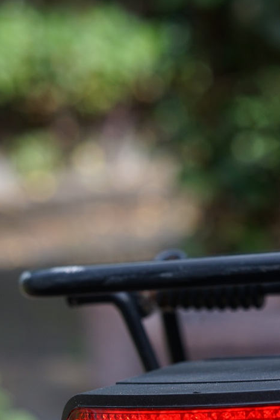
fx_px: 1506
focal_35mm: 129
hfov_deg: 10.5
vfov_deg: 15.3
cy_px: 504
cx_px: 279
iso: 200
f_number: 6.3
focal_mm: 50
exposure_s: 1/200
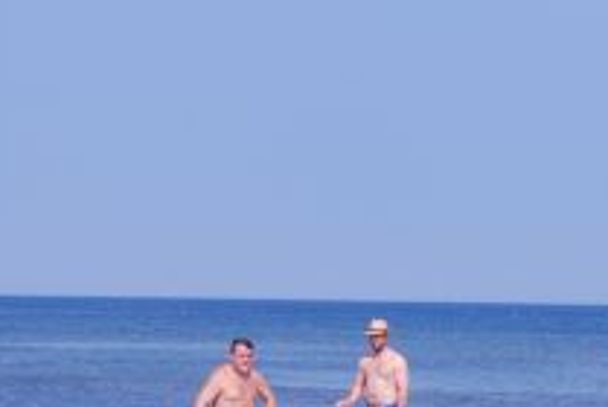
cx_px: 588
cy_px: 424
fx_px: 2537
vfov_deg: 9.1
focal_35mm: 150
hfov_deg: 13.5
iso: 100
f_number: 11
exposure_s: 1/160
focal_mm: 18
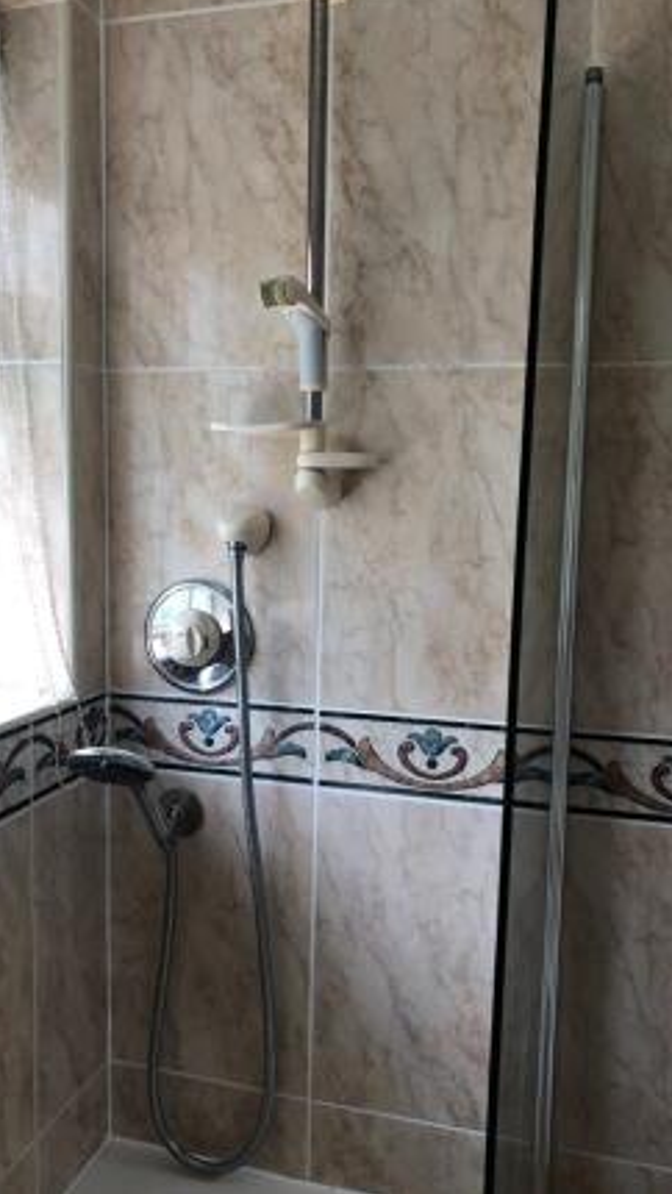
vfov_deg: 62.6
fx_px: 982
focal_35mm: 31
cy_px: 593
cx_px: 333
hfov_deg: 37.8
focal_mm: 4
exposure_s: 1/100
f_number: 1.8
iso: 25
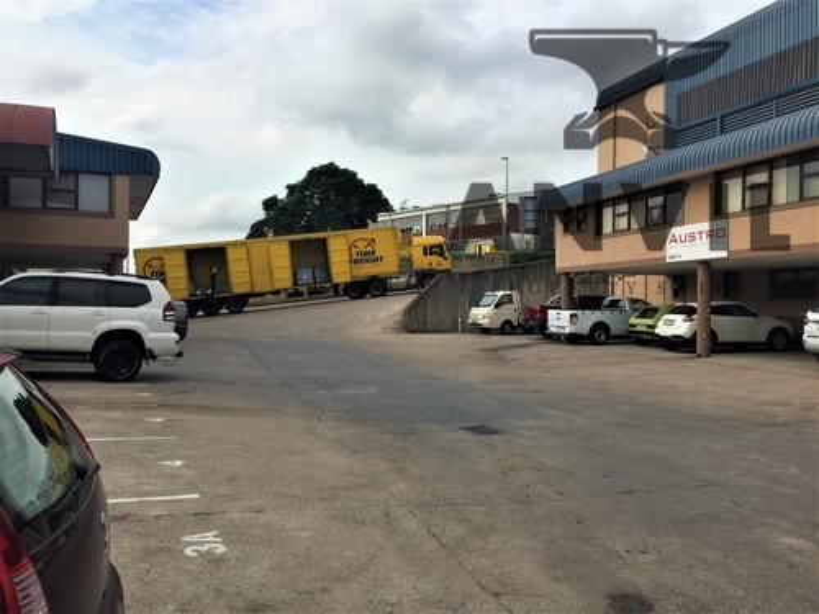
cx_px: 410
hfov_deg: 61.7
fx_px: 686
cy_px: 307
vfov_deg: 48.2
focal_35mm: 29
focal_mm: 4.15
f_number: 2.2
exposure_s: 1/3049
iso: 32
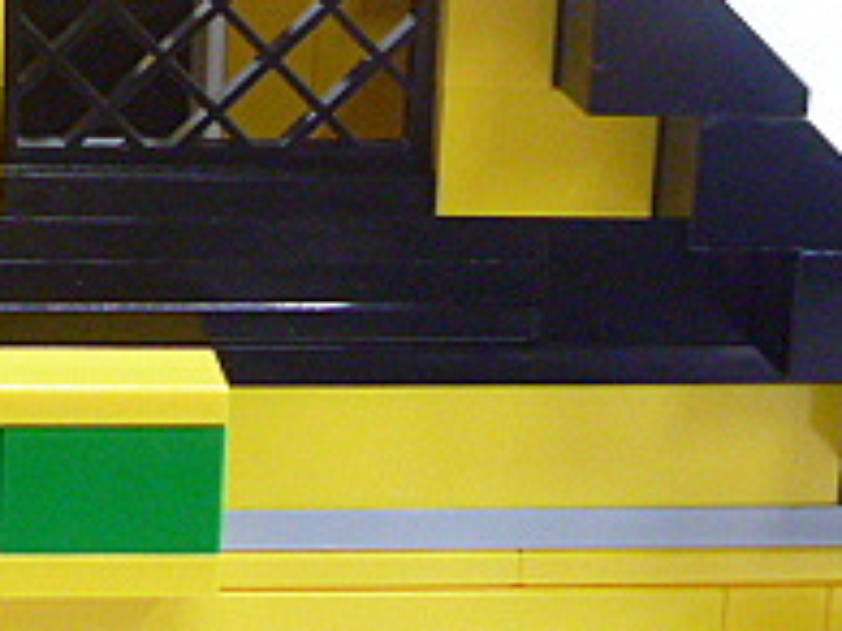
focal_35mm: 115
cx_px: -212
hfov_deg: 16.3
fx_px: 2796
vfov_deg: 12.7
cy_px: -30
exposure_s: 1/8
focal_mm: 6.3
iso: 400
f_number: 3.5
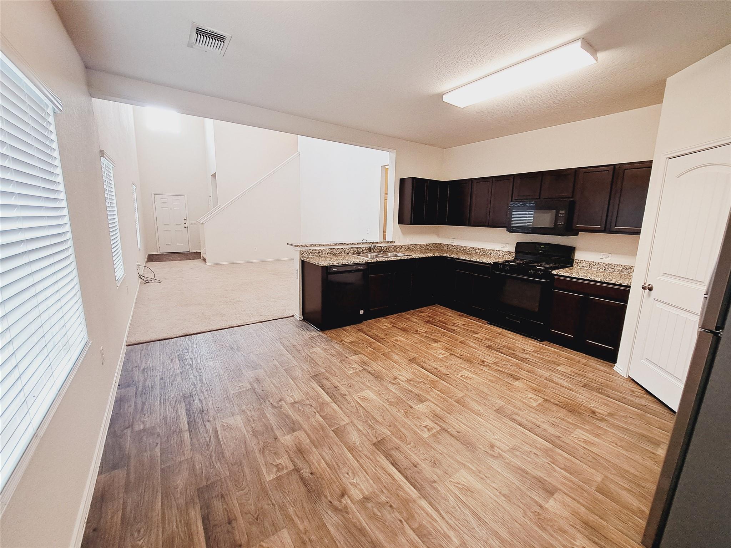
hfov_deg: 106.2
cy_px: 274
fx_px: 275
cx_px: 366
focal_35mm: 13
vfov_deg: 89.9
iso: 64
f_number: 2.2
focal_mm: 1.74
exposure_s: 1/40
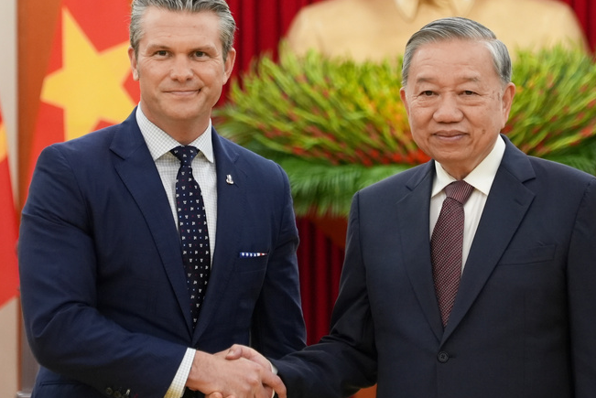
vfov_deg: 5.6
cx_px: 290
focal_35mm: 247
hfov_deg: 8.3
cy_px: 144
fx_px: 4092
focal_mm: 157
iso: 4000
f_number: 6.3
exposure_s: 1/200
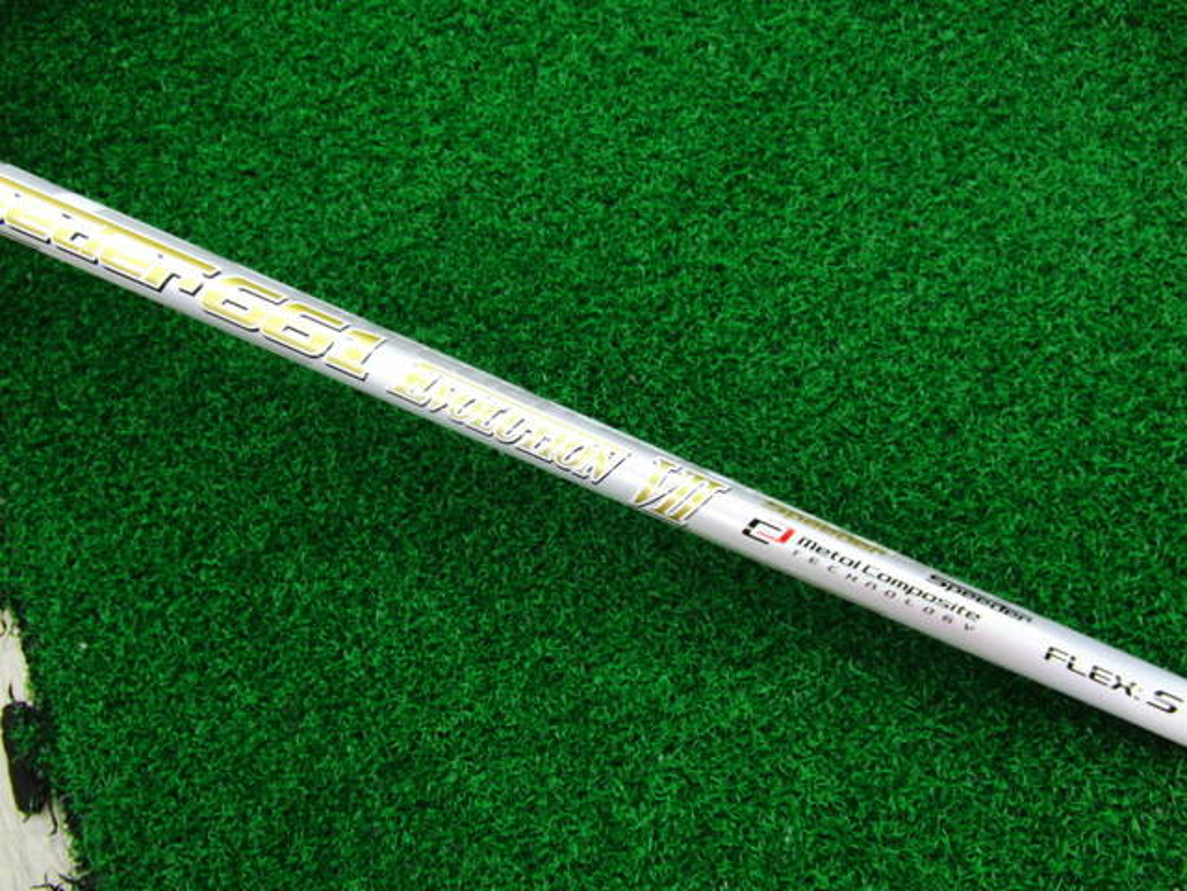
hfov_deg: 50.1
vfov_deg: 38.7
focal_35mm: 37
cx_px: 594
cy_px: 446
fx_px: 1269
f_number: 3.6
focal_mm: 6.42
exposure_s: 1/50
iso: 400
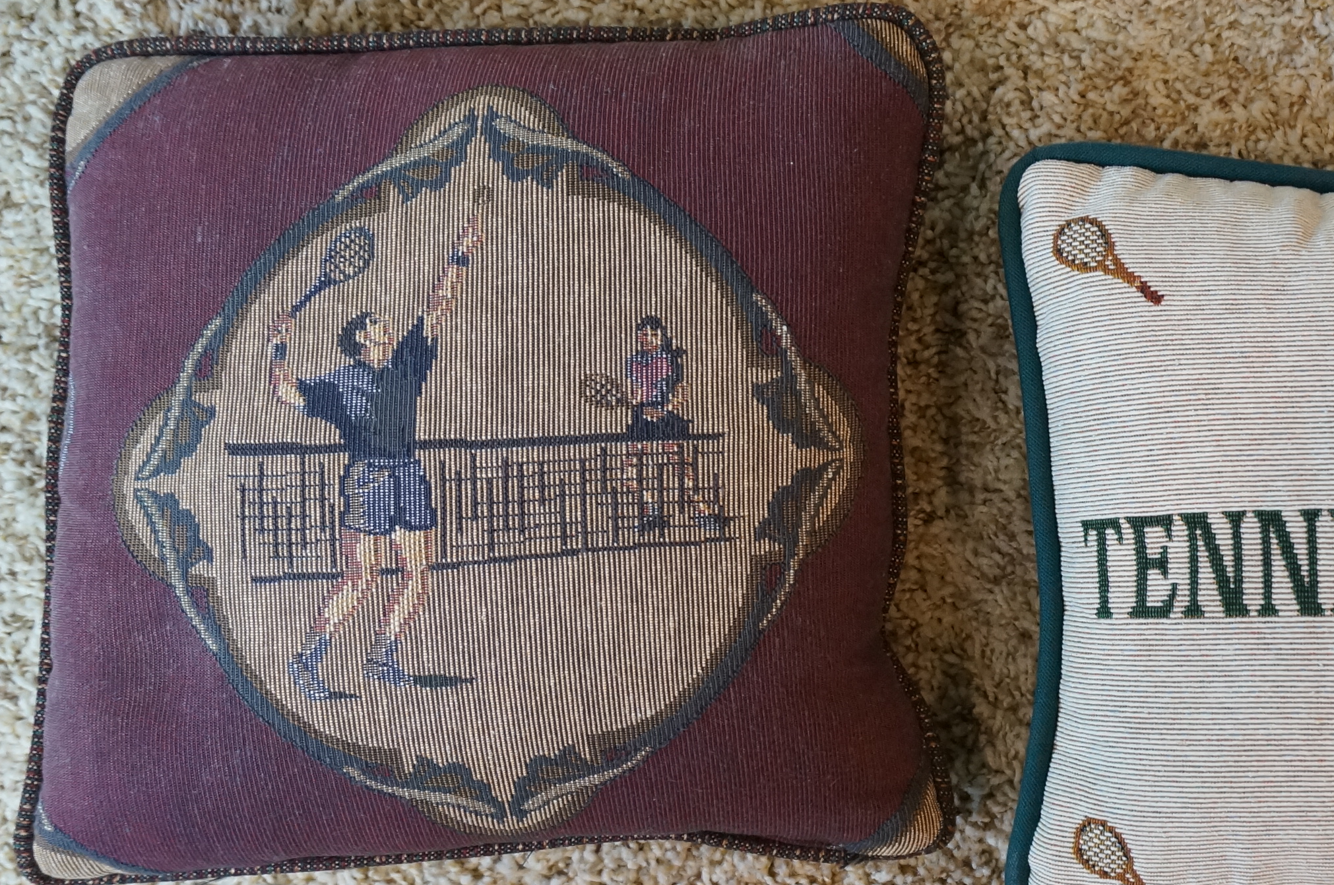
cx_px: 1081
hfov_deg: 32.0
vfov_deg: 22.2
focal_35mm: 61
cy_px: 544
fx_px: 2253
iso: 1250
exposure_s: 1/60
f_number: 4
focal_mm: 23
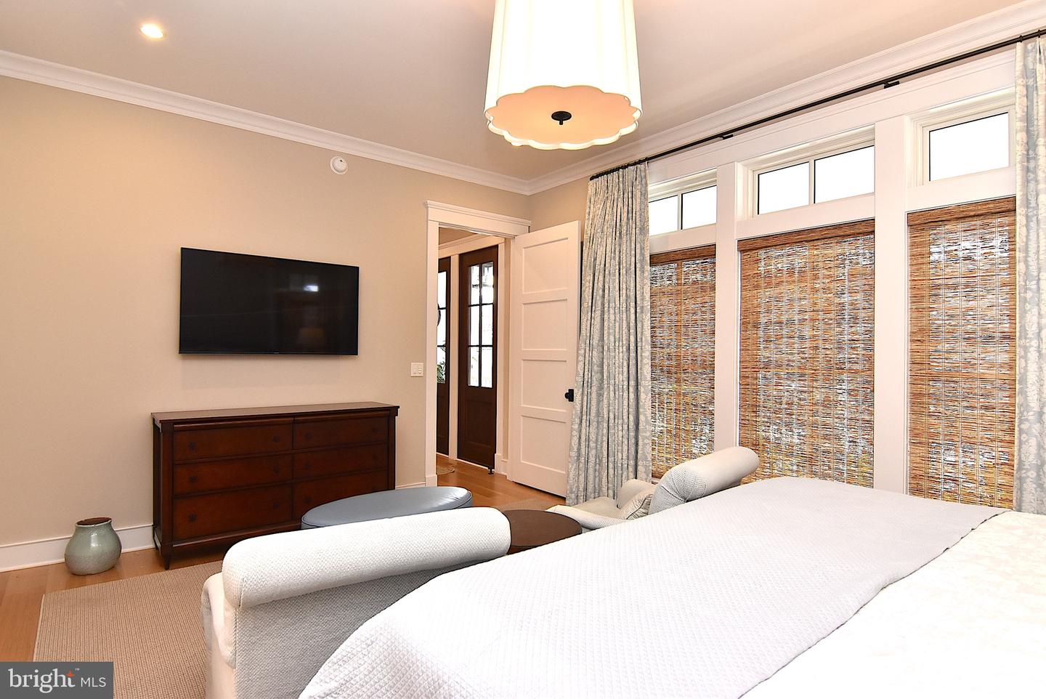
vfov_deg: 67.5
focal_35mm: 18
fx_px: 523
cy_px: 350
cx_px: 523
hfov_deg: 90.0
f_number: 7.1
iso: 800
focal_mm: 12
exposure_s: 1/60
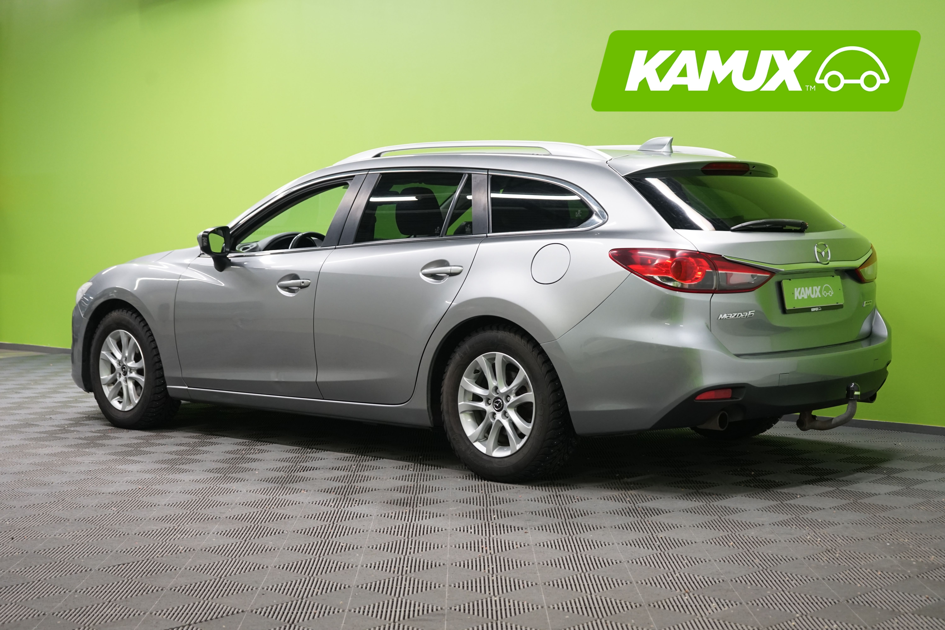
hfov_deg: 35.1
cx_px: 472
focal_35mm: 57
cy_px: 315
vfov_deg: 23.8
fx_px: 1496
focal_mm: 57
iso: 1000
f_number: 5
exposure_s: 1/50
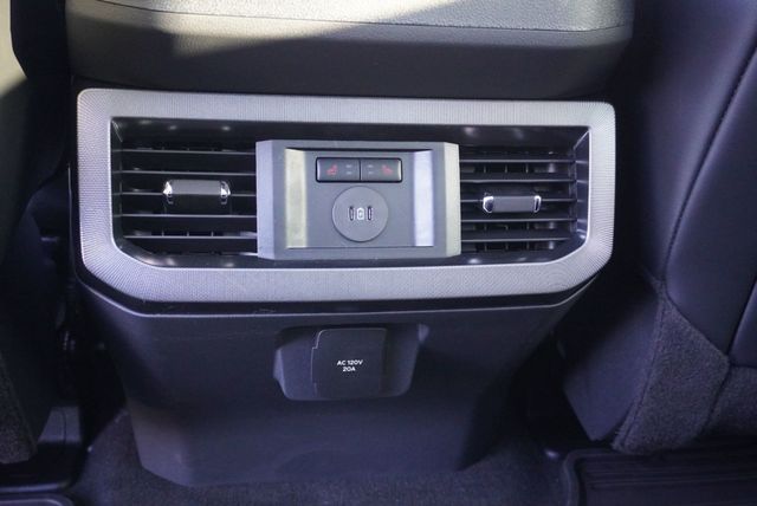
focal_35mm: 34
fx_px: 726
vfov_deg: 38.4
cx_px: 378
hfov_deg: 55.1
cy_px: 253
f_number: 4
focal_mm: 23
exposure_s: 1/160
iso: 6400
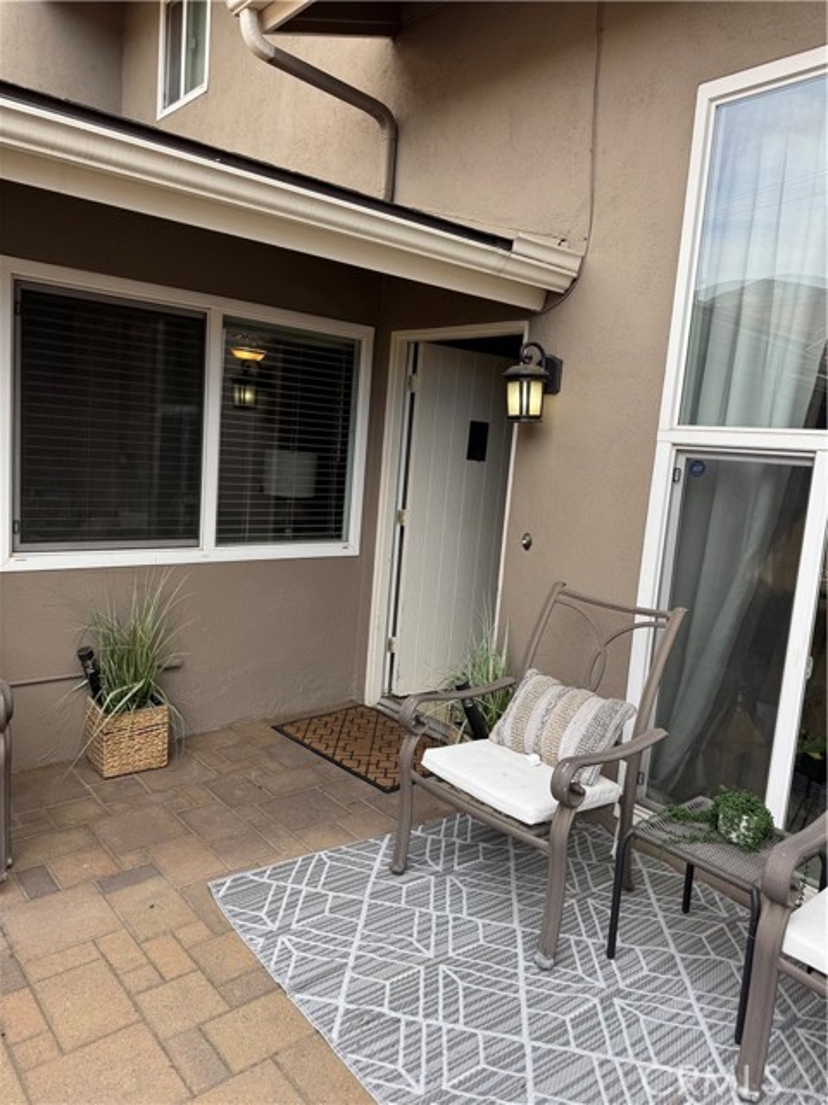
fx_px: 765
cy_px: 552
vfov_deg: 71.6
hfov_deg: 56.8
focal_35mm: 24
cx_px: 414
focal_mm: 6.76
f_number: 1.78
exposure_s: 1/522
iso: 80
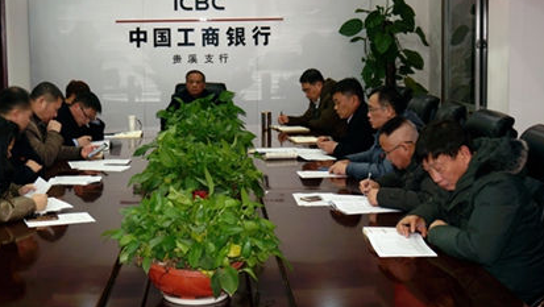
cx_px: 219
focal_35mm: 57
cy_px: 128
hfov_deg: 36.5
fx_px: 823
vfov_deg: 21.1
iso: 100
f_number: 5
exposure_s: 1/13
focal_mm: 30
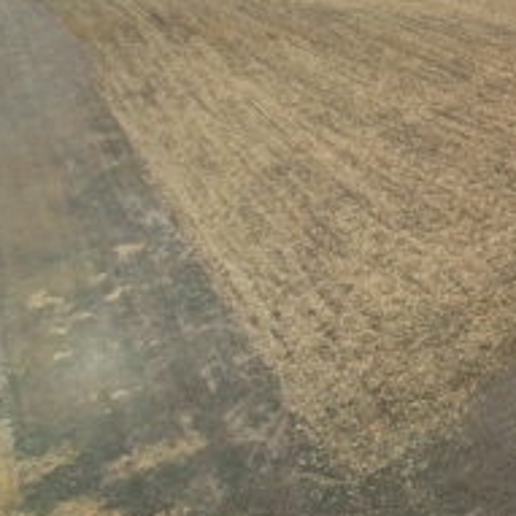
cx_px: 597
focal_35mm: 44
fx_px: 742
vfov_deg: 38.0
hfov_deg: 32.6
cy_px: 181
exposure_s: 1/2000
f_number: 2.8
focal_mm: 8.38
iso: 100
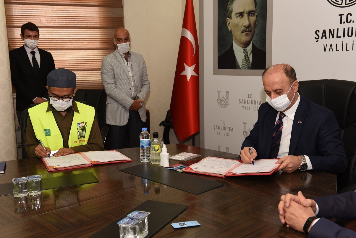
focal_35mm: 40
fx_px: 396
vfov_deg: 33.4
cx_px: 178
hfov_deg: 48.4
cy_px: 119
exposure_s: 1/60
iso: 640
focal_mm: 40
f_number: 6.3
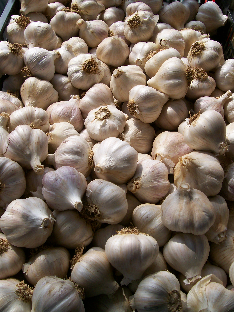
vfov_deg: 51.4
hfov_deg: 39.7
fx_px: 324
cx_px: 117
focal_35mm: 36
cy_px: 156
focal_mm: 6
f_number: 4.8
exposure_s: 1/615
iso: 80
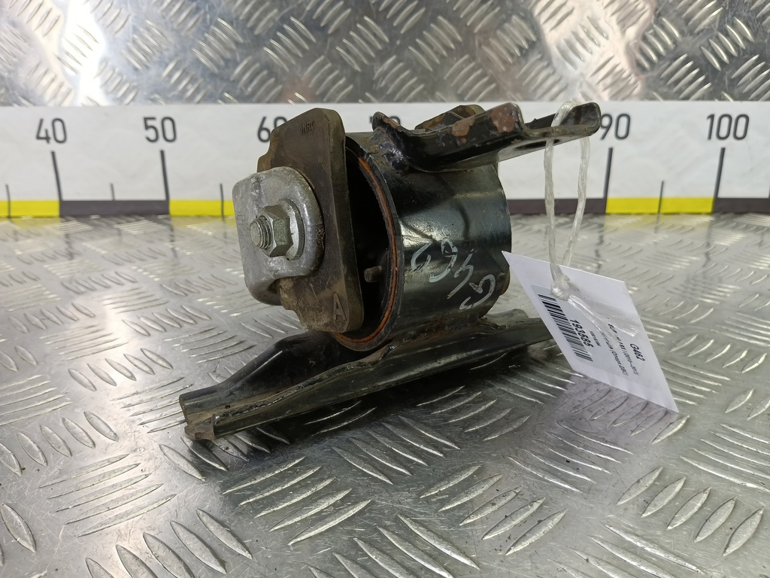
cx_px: 385
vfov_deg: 58.9
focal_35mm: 23
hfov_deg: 73.9
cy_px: 289
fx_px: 512
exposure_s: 1/50
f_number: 1.6
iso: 152
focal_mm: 4.11
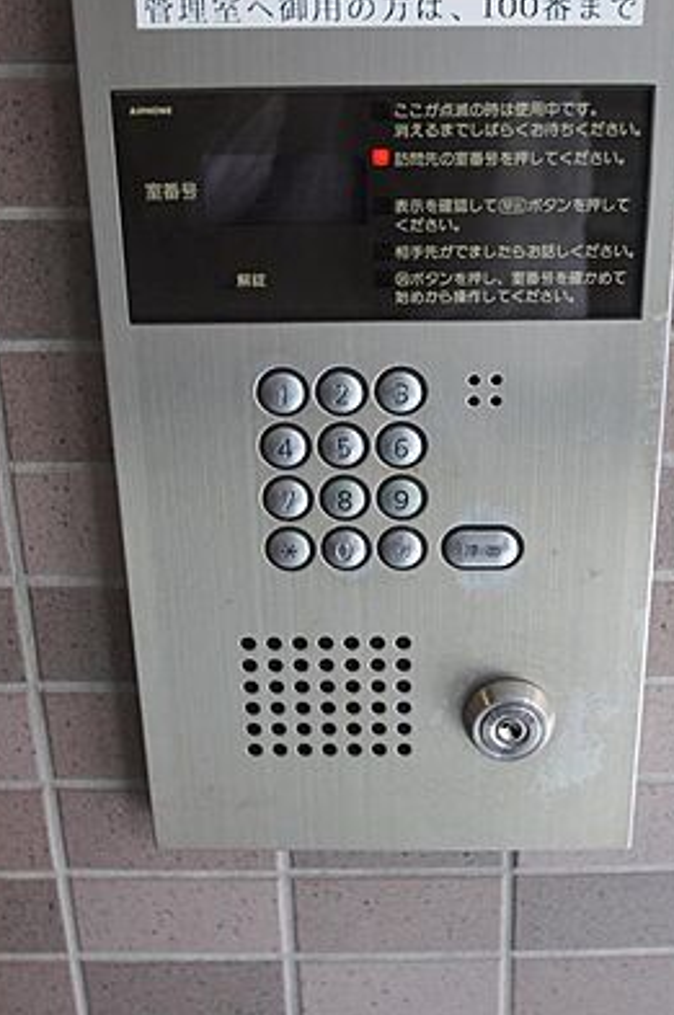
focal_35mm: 44
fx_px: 1239
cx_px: 378
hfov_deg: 30.4
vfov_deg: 44.3
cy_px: 403
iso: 640
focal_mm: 24
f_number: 4.5
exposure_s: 1/40
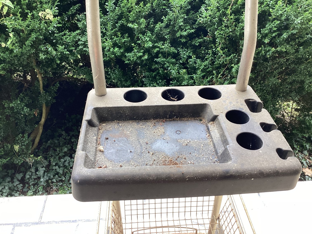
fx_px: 279
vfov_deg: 45.4
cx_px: 156
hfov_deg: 58.3
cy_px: 117
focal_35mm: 31
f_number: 2.4
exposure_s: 1/100
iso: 80
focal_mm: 3.3
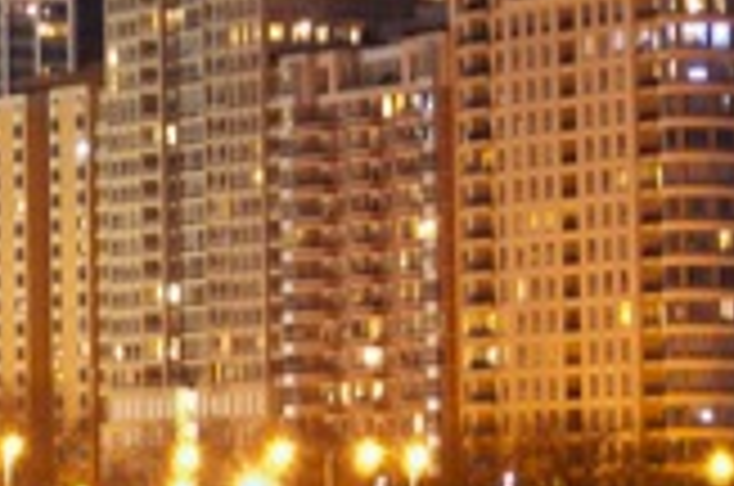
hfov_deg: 4.2
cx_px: -824
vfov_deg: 2.8
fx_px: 9890
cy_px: -587
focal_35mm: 486
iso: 100
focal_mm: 44
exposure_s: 30
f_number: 5.6
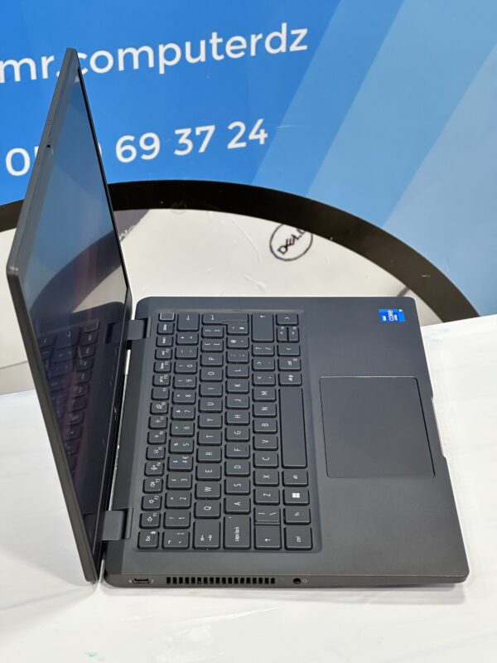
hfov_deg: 19.1
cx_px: 248
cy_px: 332
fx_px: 1474
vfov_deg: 25.3
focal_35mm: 77
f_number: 2.8
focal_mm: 9
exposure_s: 1/100
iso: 250
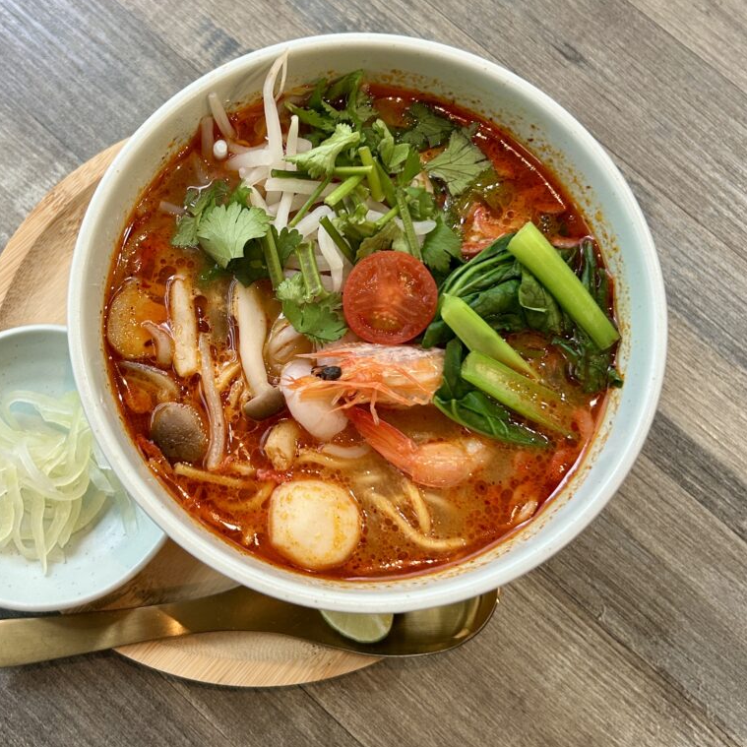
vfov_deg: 52.5
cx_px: 278
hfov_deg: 51.9
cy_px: 375
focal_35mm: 31
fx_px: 757
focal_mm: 5.7
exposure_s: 1/50
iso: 160
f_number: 1.5
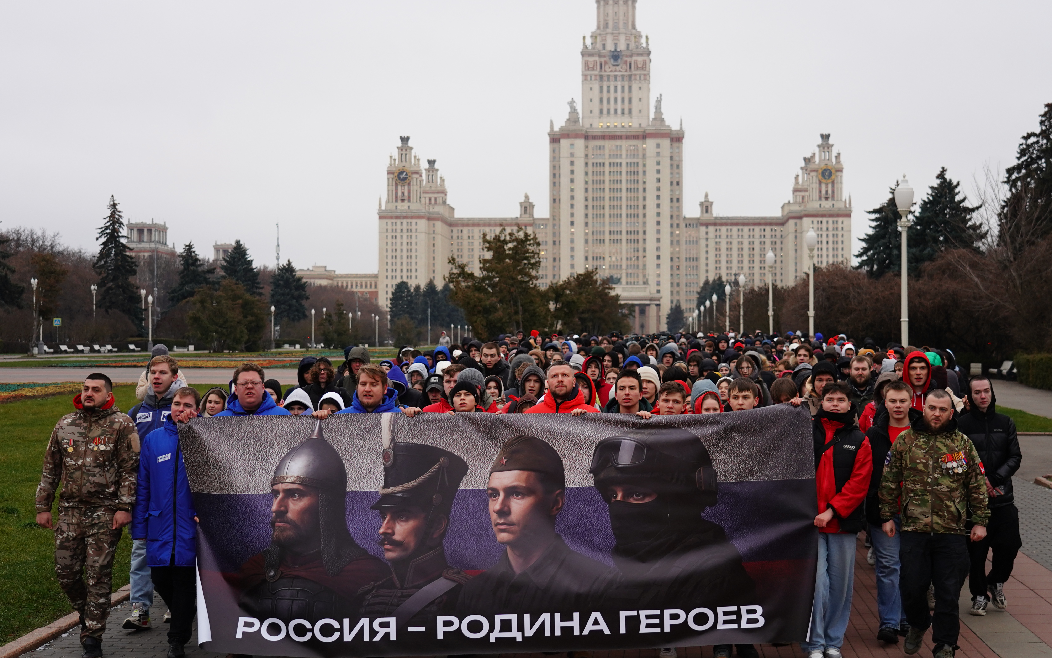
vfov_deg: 22.4
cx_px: 568
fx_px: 1663
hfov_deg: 35.1
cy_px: 318
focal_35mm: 58
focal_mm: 48
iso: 500
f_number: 4
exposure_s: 1/320
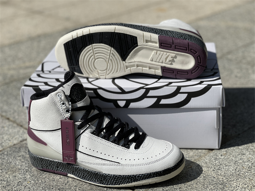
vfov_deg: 22.9
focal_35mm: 64
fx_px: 471
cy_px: 96
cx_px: 128
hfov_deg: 30.3
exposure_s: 1/3311
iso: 32
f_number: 2.2
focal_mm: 7.5
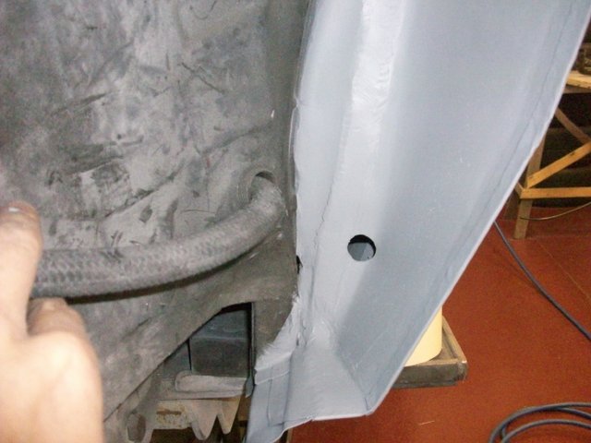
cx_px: 296
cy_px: 222
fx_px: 580
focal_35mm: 34
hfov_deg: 54.0
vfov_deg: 41.8
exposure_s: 1/128
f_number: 2.8
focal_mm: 5.7
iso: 800
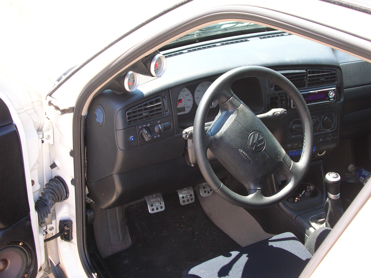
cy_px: 139
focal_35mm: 51
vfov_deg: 28.5
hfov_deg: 37.5
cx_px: 186
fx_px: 546
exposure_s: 1/66.8
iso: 50
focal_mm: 8.5
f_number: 3.3
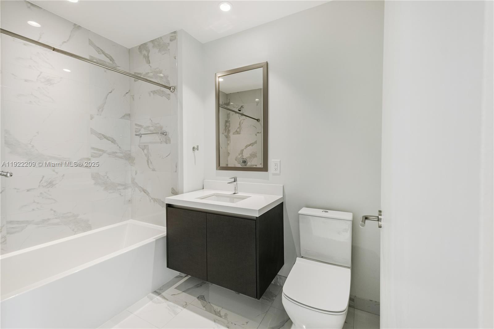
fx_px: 206
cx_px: 247
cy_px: 164
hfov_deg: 100.4
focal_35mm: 15
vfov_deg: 77.3
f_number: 8
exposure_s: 1/1000
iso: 640
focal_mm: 10
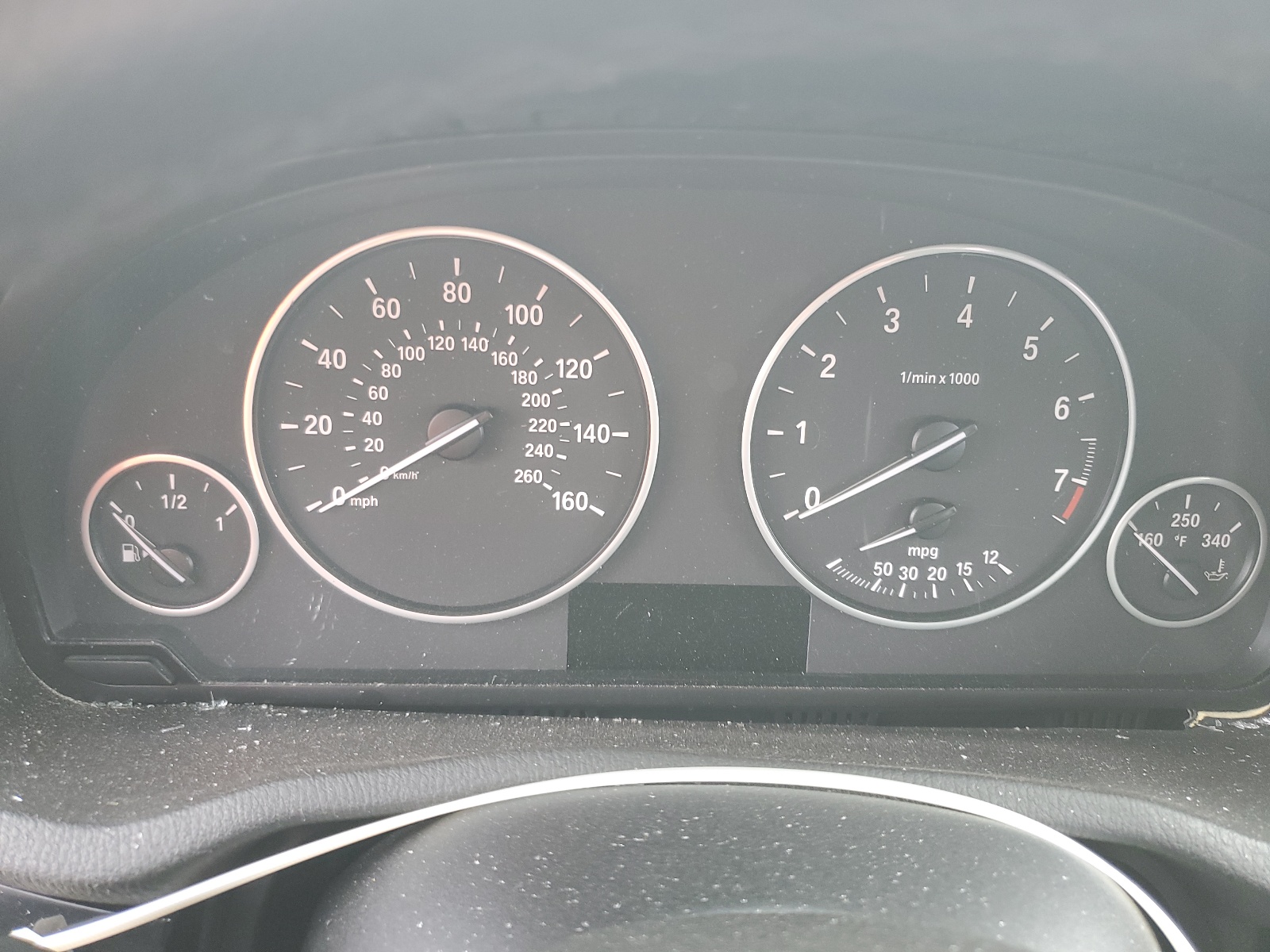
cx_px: 635
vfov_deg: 53.1
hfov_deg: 67.3
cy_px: 476
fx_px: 954
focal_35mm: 26
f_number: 1.5
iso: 69
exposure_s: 1/60.2
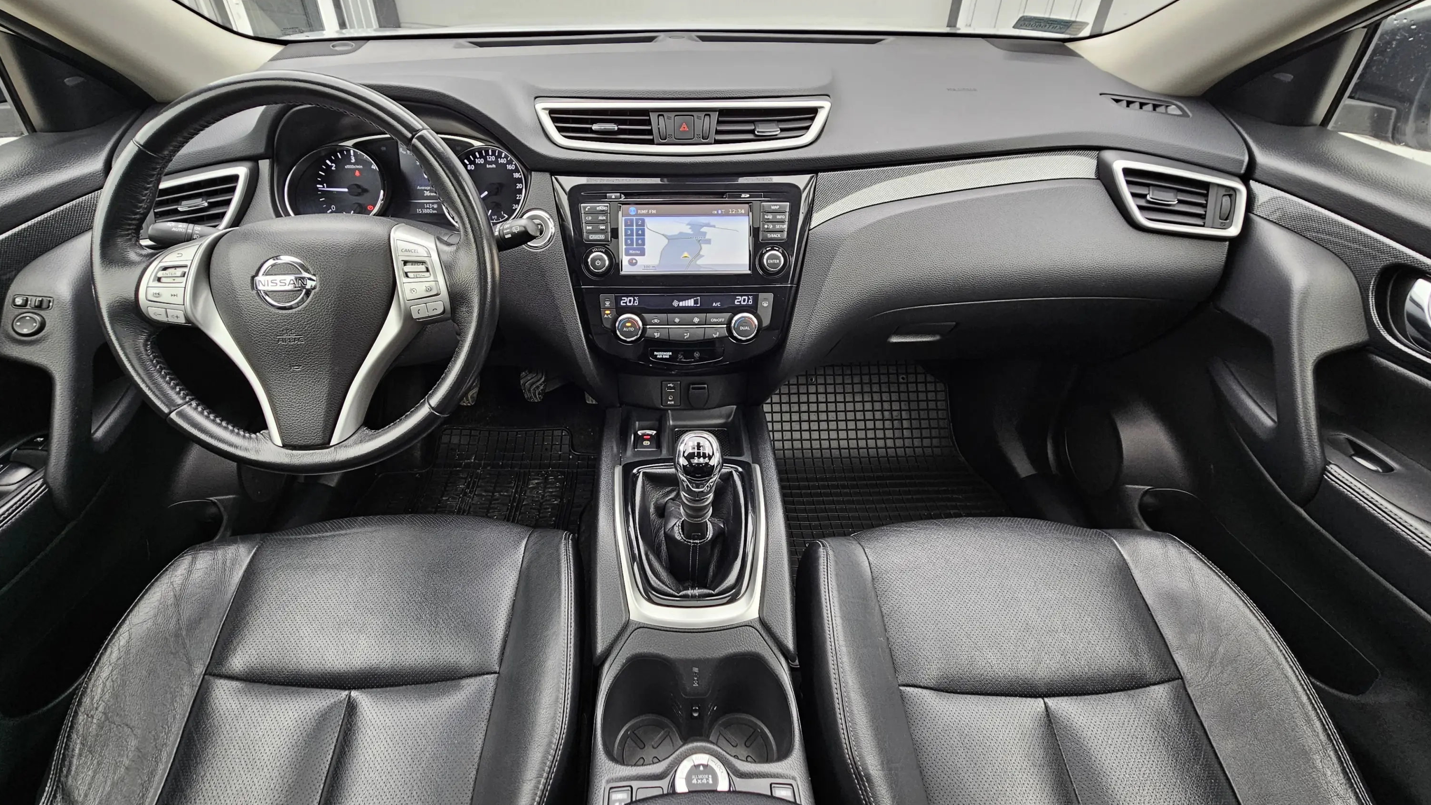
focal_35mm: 15
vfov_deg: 69.8
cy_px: 324
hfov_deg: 102.9
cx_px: 678
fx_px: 569
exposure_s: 1/50
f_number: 2.2
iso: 64
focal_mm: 2.2
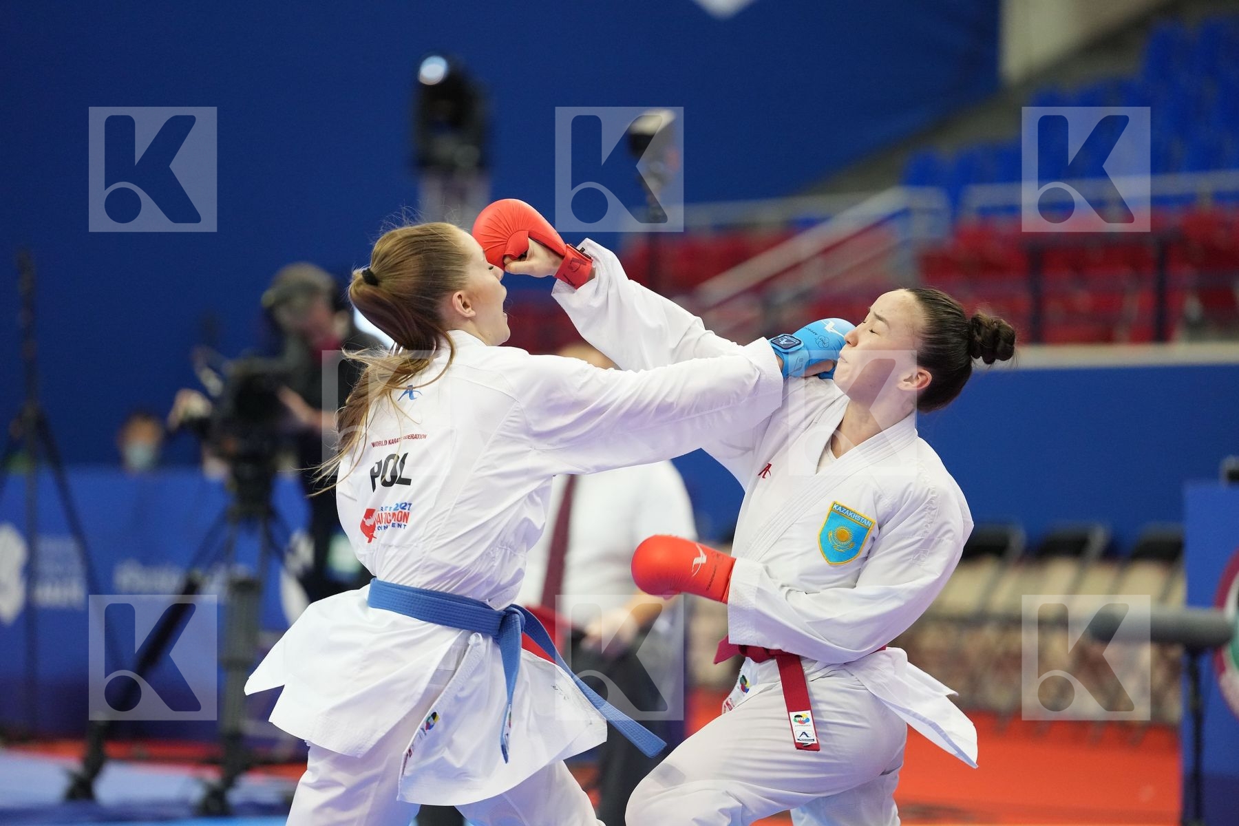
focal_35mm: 200
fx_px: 6883
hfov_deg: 10.3
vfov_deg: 6.9
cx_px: 620
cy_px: 413
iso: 4000
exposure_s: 1/1000
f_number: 2.8
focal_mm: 200
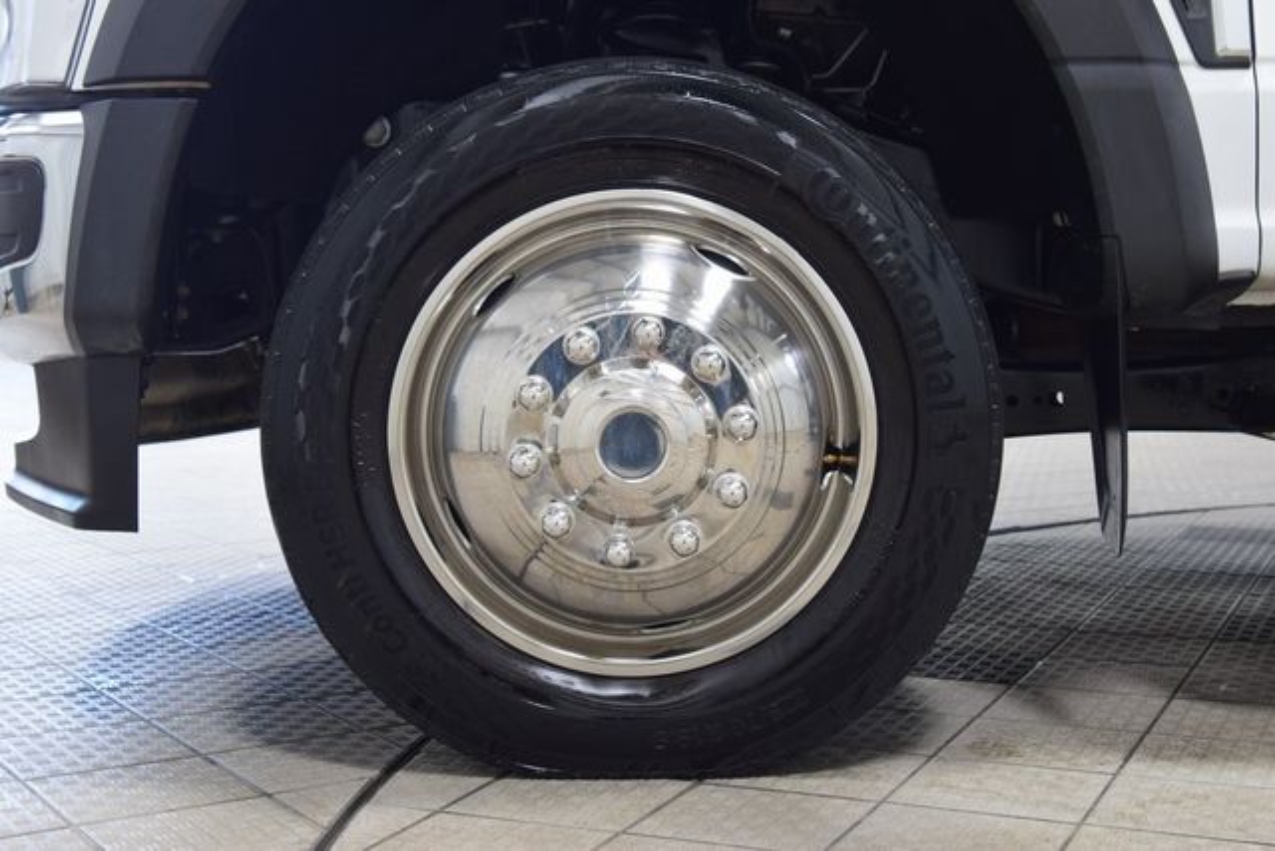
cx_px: 638
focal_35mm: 54
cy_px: 426
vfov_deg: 25.1
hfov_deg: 36.9
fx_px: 1913
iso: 720
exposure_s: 1/15
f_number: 6.3
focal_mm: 36
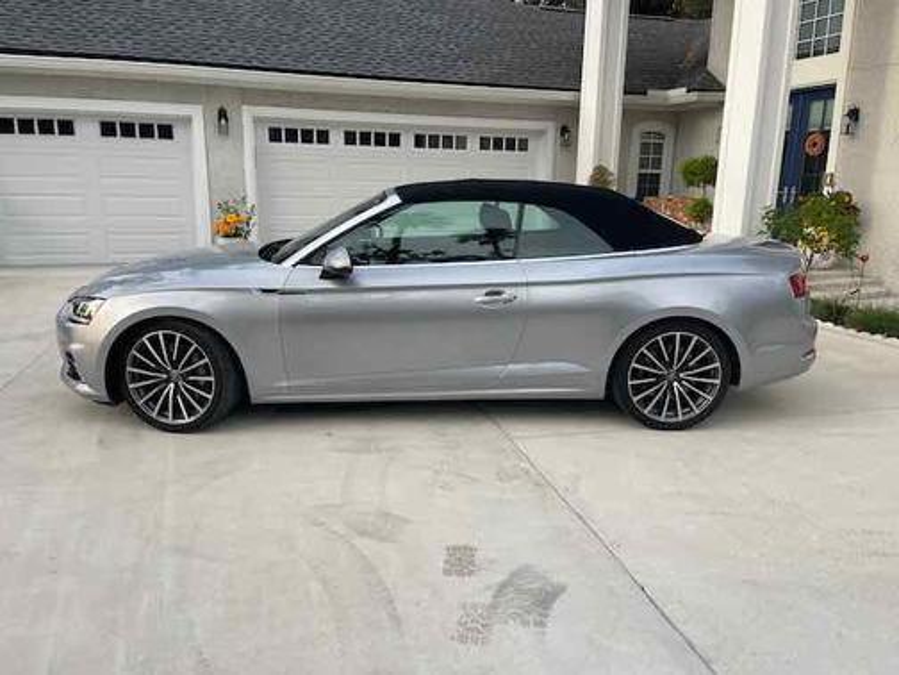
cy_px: 338
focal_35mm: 25
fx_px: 649
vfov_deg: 54.9
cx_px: 450
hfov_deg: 69.4
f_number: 1.6
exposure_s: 1/452
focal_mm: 5.1
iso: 32
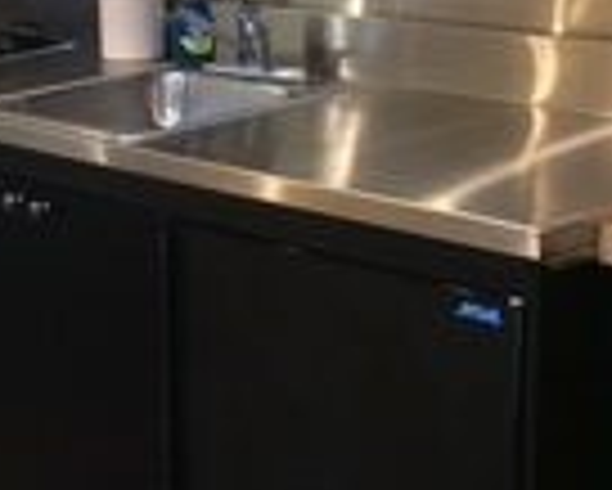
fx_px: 1704
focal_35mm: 94
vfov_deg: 16.4
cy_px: 178
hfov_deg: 19.3
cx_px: -99
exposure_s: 1/30
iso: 80
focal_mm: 4.15
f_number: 2.2
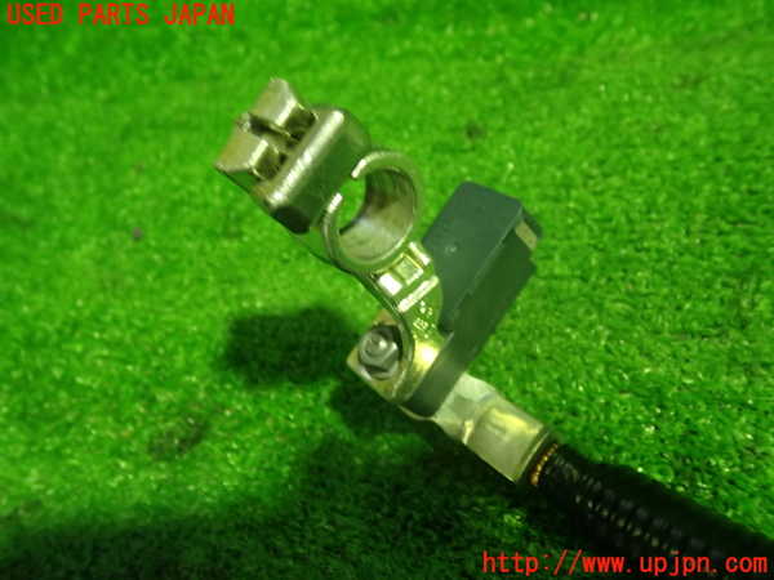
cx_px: 387
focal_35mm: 30
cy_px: 290
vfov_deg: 46.8
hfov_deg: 60.0
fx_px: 671
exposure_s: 1/30
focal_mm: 5.4
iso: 320
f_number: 2.3
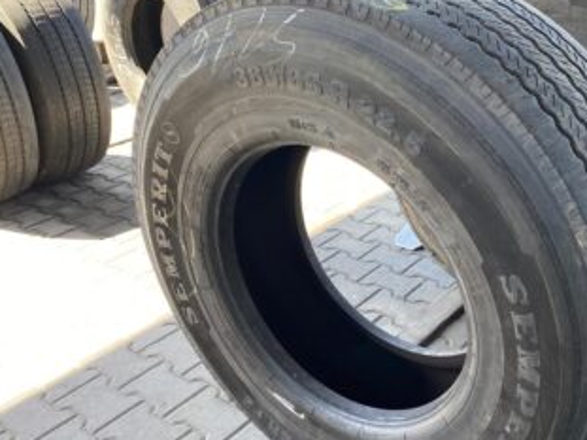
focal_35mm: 36
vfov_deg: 39.5
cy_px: 265
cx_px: 370
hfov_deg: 50.8
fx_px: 610
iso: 80
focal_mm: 4.25
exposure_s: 1/121
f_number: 1.8
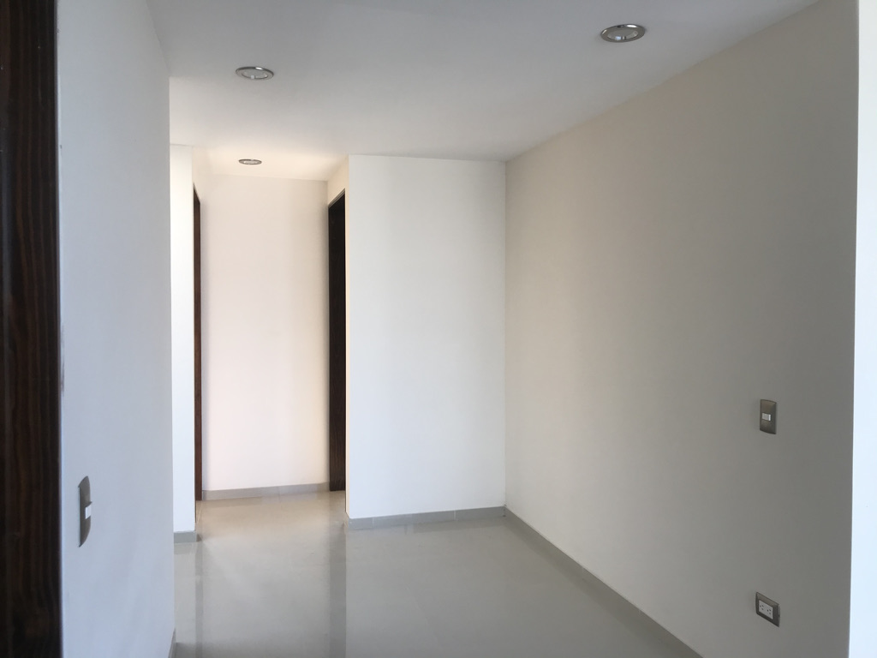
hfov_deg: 63.4
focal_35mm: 28
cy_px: 329
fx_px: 709
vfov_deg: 49.7
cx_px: 438
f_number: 1.8
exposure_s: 1/130
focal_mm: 3.99
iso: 20
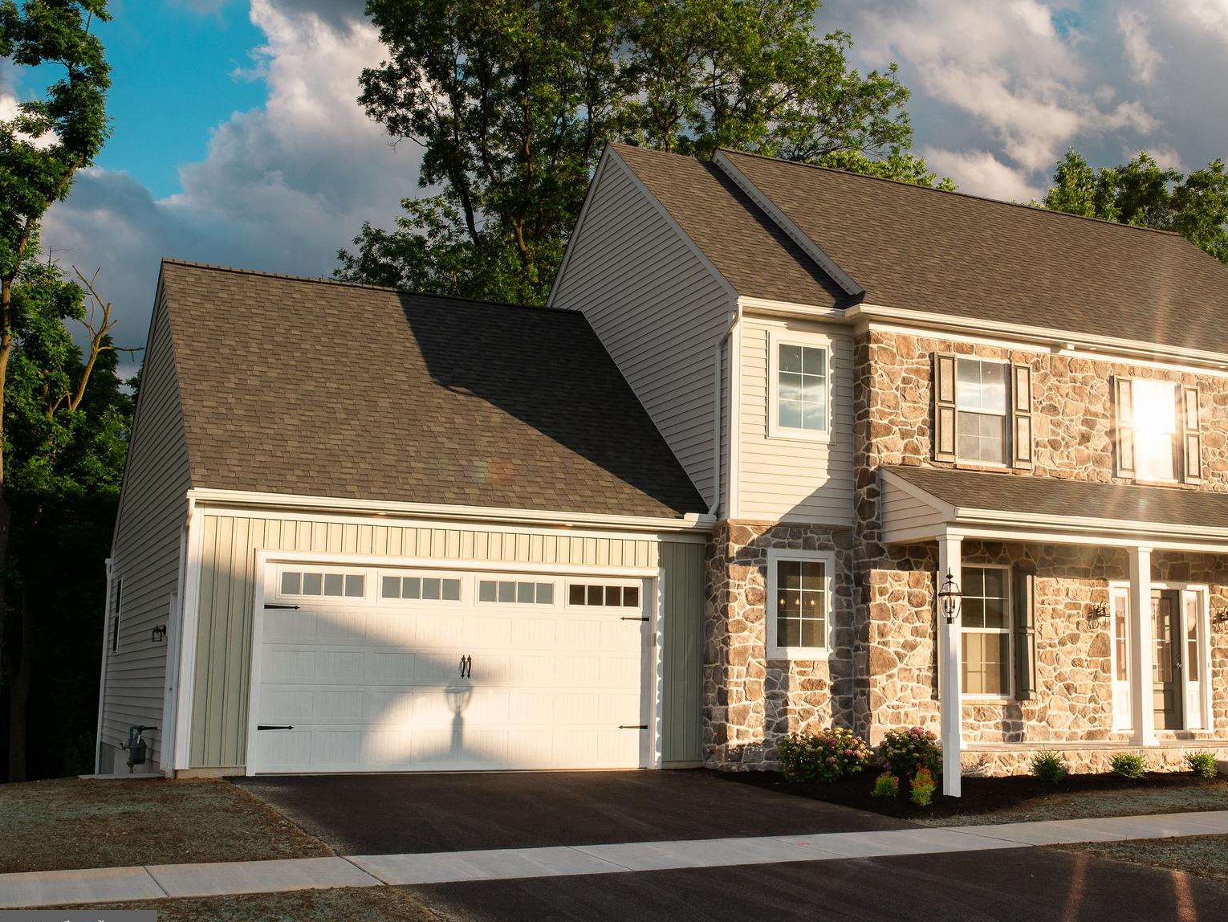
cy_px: 421
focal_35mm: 45
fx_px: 1597
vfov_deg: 32.2
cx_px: 802
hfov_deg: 41.6
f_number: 16
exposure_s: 1/200
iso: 250
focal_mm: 35
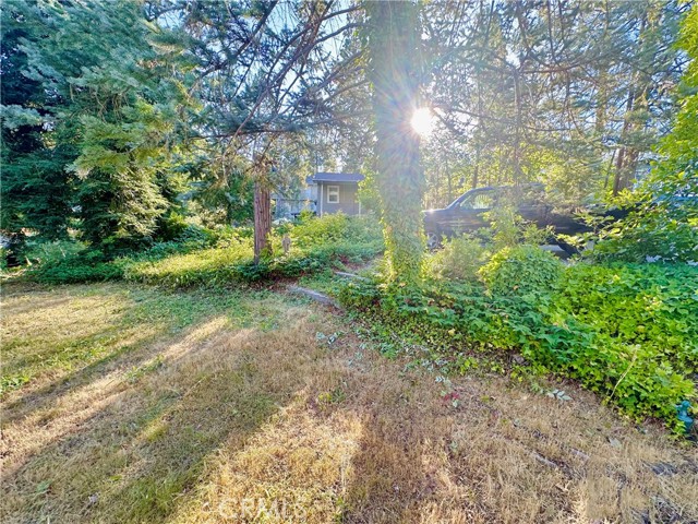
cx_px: 349
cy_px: 262
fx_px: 282
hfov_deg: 102.1
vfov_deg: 85.7
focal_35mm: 14
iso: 40
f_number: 2.2
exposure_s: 1/130
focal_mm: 2.22
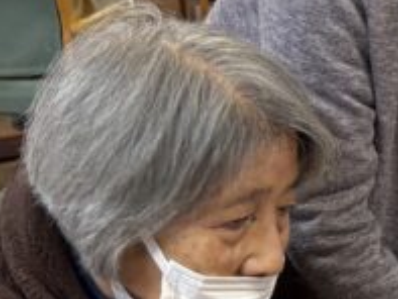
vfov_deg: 11.2
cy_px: 283
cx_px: 717
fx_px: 1519
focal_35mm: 132
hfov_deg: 13.4
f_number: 1.6
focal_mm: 5.96
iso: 160
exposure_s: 1/60
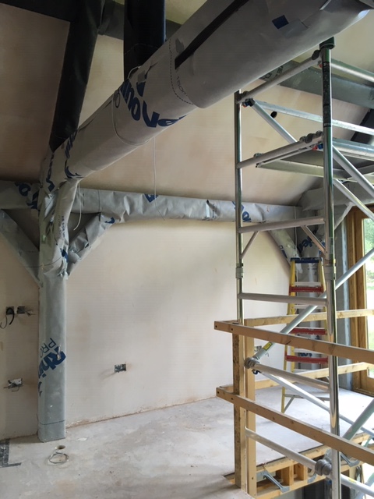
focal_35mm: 29
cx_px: 187
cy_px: 250
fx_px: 418
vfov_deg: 61.7
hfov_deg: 48.2
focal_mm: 4.15
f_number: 2.2
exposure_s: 1/30
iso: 50
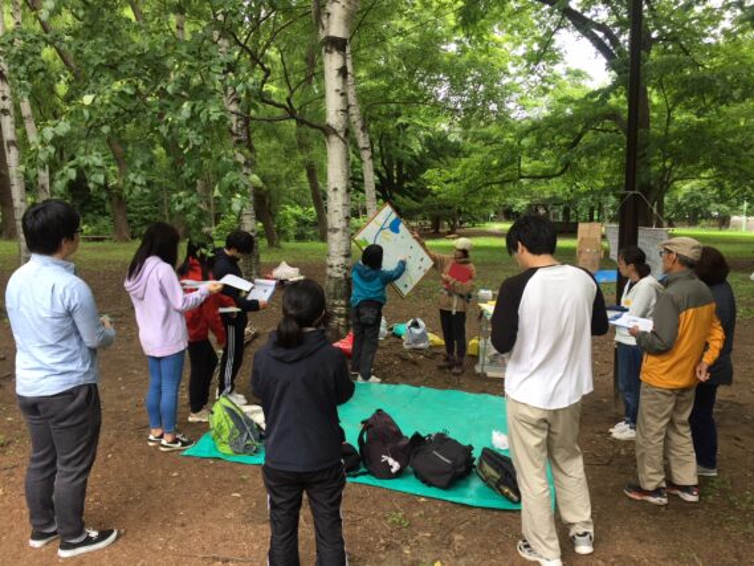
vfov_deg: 48.2
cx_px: 377
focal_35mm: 29
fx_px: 632
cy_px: 283
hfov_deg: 61.6
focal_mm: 4.15
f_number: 2.2
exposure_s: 1/120
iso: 32
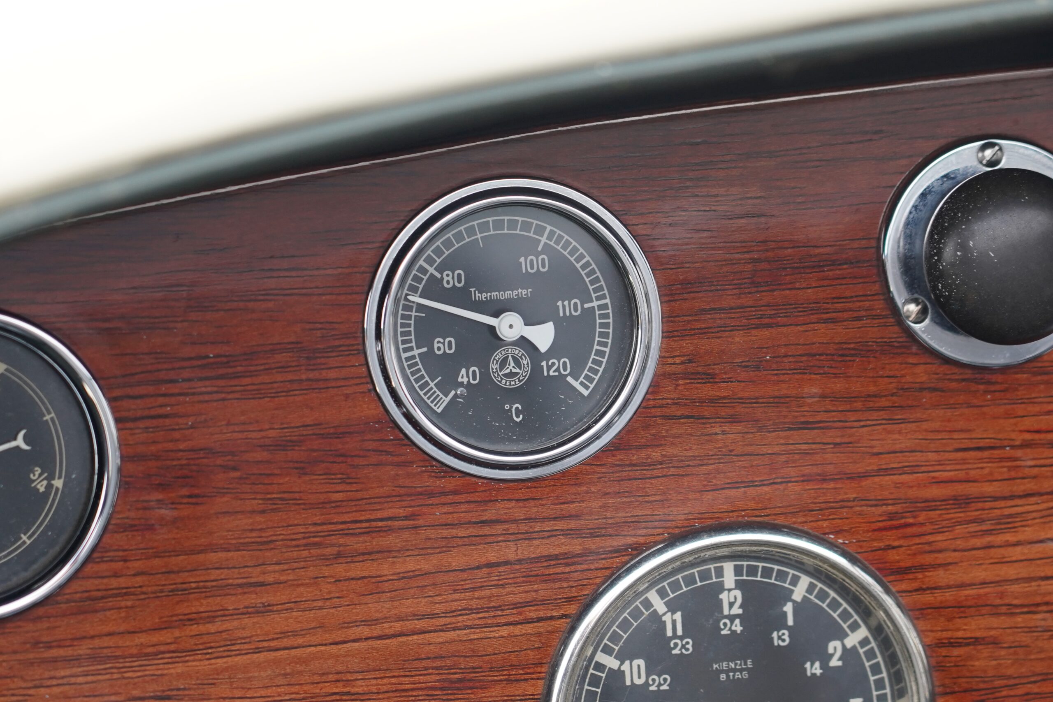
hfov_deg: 13.1
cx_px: 526
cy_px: 351
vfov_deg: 8.7
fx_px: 4592
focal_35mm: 157
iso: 1000
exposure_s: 1/160
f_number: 4
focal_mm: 105
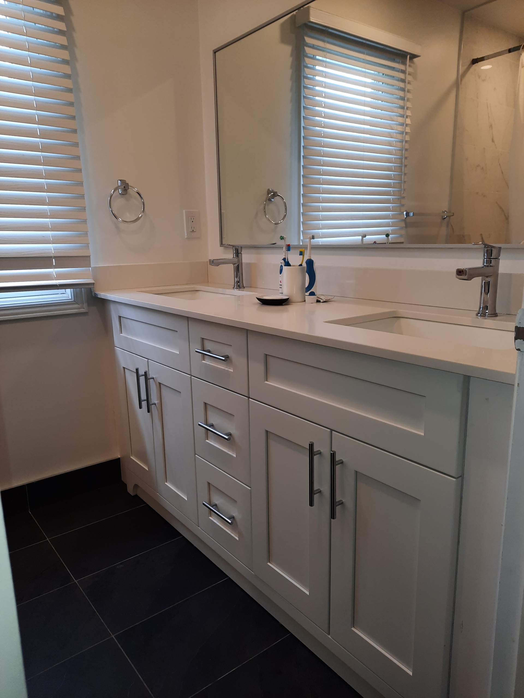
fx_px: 505
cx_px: 262
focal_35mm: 25
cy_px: 349
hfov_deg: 54.9
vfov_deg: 69.4
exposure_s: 1/60
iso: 50
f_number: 2
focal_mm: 4.6
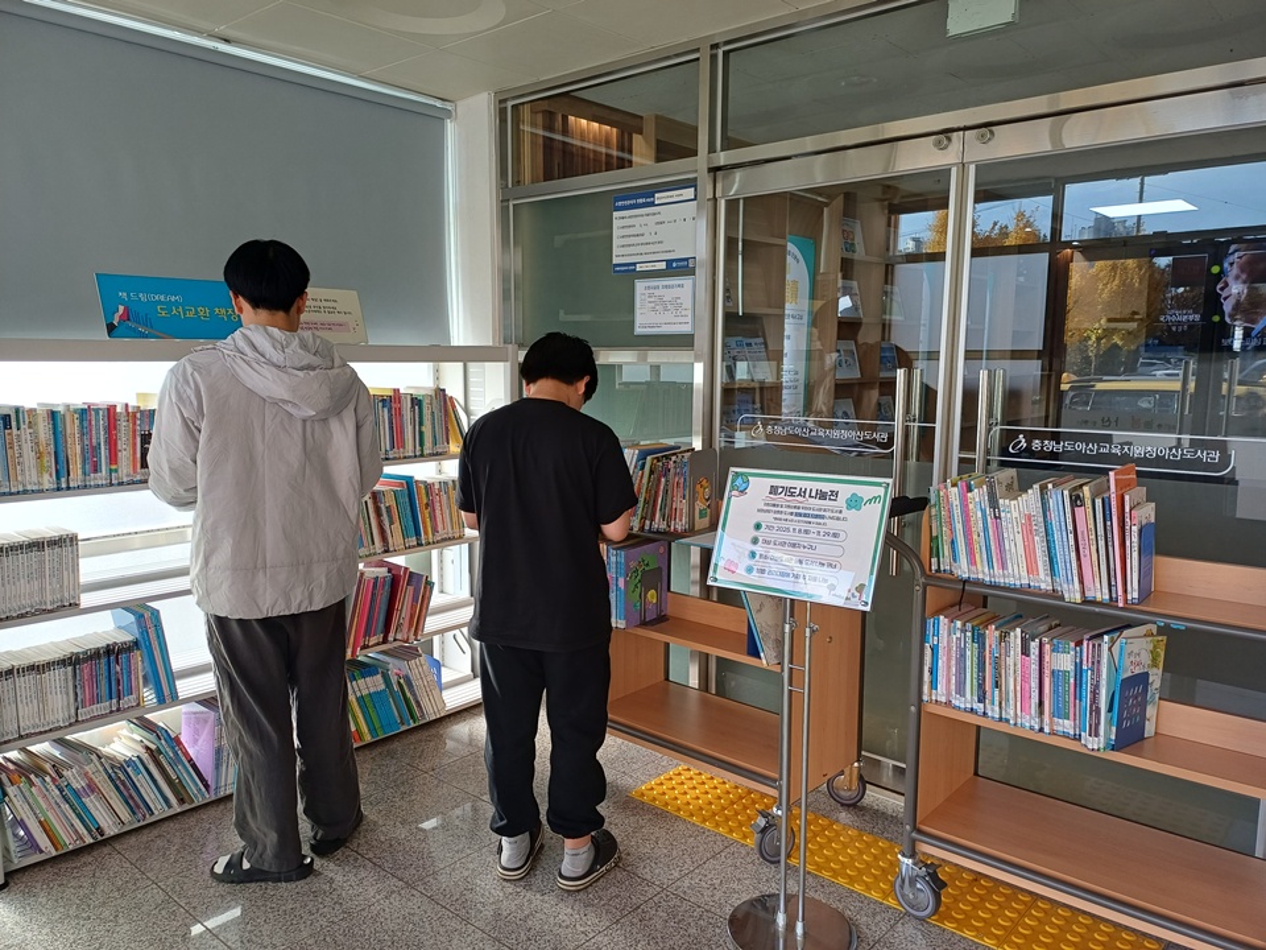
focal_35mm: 25
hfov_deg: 69.4
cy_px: 475
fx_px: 914
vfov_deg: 54.9
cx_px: 633
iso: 50
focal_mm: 4.65
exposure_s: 1/129
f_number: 1.8
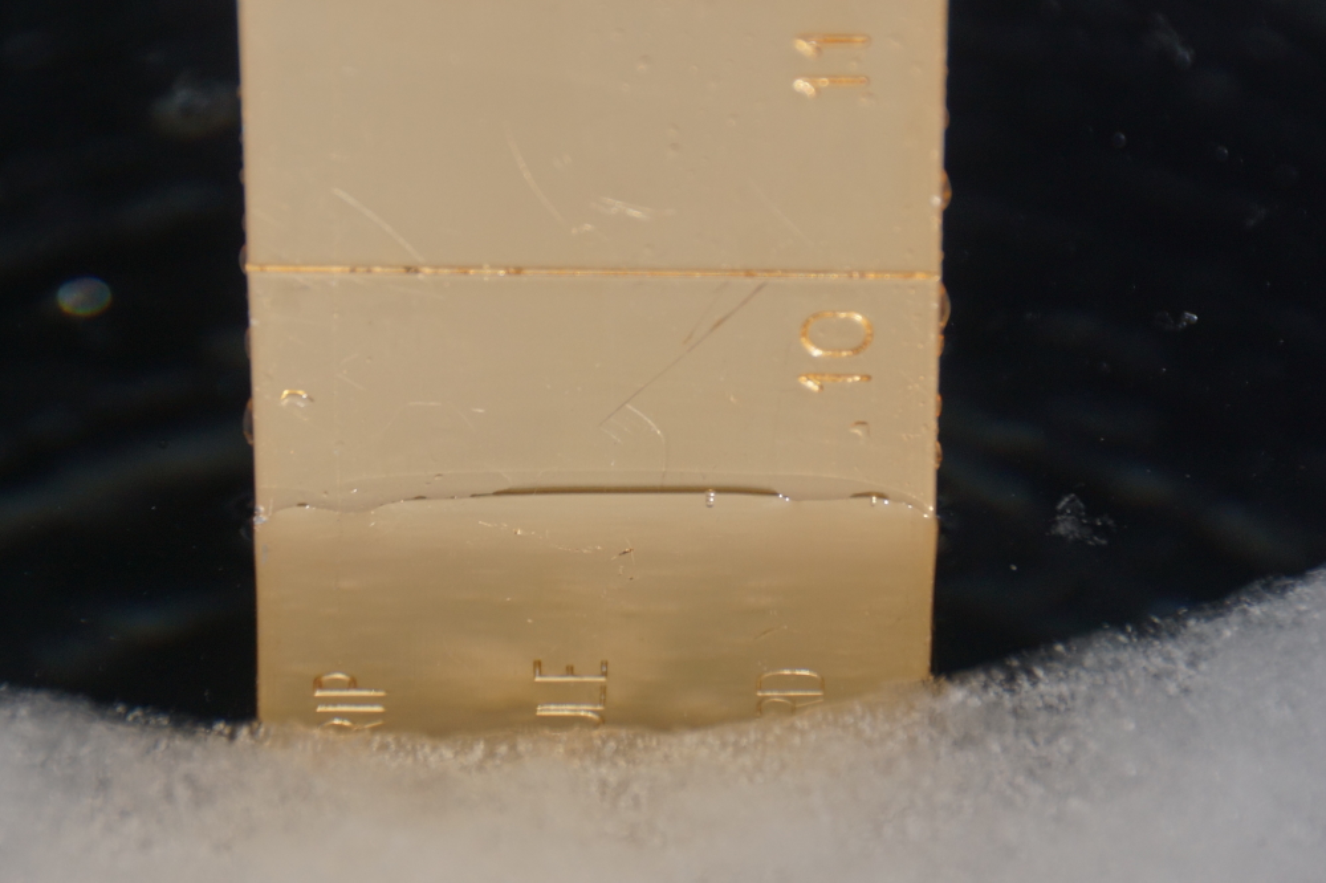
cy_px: 442
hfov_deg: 5.5
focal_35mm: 375
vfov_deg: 3.7
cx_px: 663
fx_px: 13807
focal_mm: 250
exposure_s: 1/400
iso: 200
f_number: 6.3
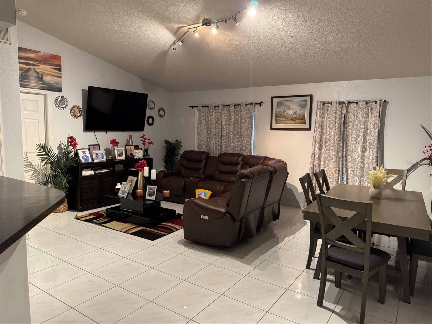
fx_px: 300
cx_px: 216
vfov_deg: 56.8
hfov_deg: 71.6
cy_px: 162
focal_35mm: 24
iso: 500
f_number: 1.78
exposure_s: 1/60
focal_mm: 6.76
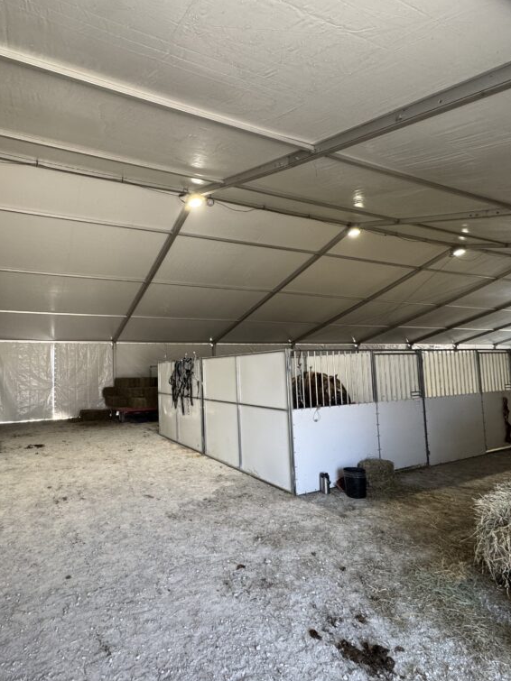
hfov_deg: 67.9
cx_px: 200
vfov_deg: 84.7
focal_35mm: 19
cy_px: 343
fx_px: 374
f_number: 2.2
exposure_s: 1/120
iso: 200
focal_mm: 2.22
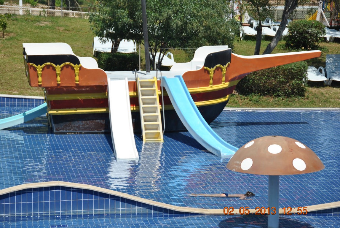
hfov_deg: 14.4
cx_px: 170
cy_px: 114
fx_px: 1348
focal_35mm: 142
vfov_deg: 9.7
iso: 100
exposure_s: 1/640
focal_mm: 95
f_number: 6.3
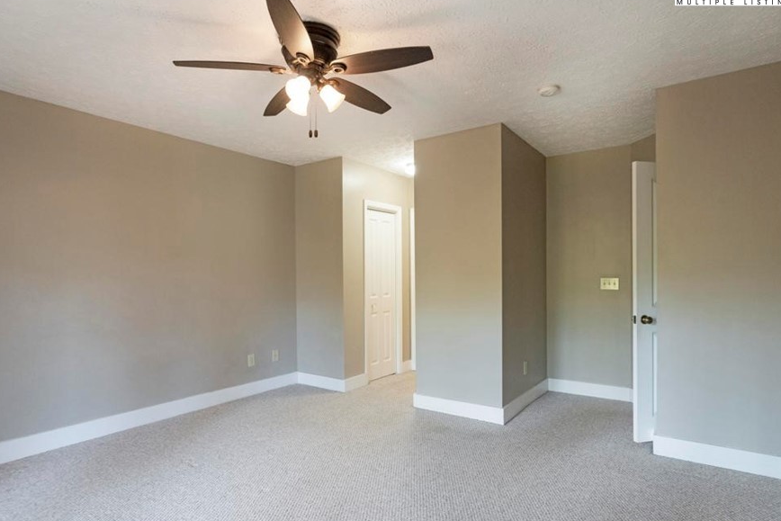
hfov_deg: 84.0
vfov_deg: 61.9
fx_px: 434
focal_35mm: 20
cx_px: 382
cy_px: 283
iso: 3200
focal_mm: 16
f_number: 6.3
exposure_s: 1/60
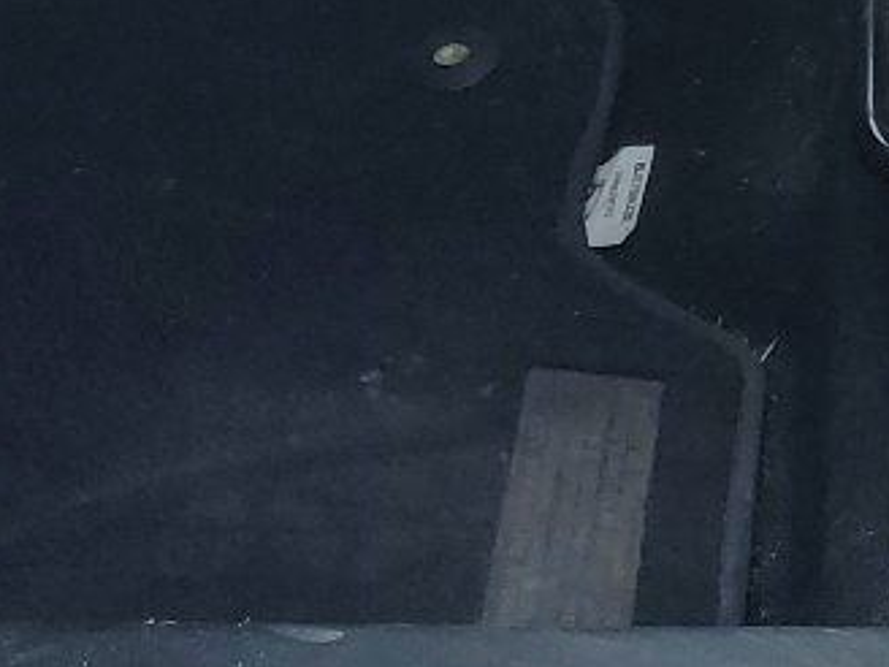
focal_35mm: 127
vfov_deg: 10.2
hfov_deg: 14.5
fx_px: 3262
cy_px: -933
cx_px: 1312
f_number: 1.5
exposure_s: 1/455
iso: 50
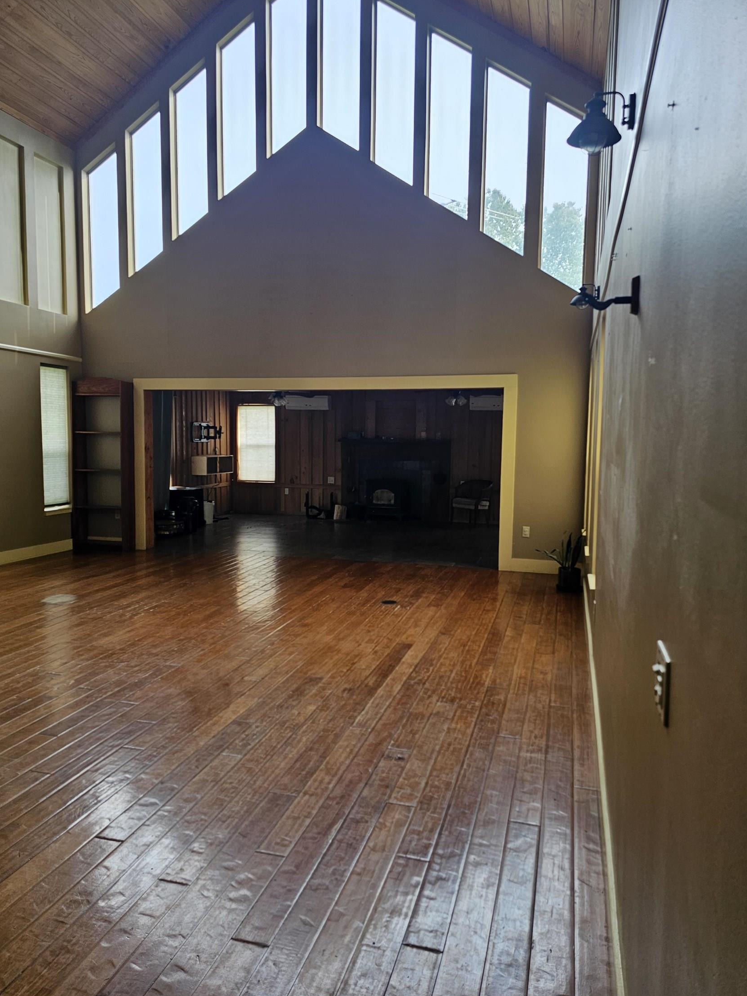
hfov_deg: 56.8
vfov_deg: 71.6
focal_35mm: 24
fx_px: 691
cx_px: 382
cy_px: 489
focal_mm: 6.3
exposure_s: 1/120
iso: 50
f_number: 1.7
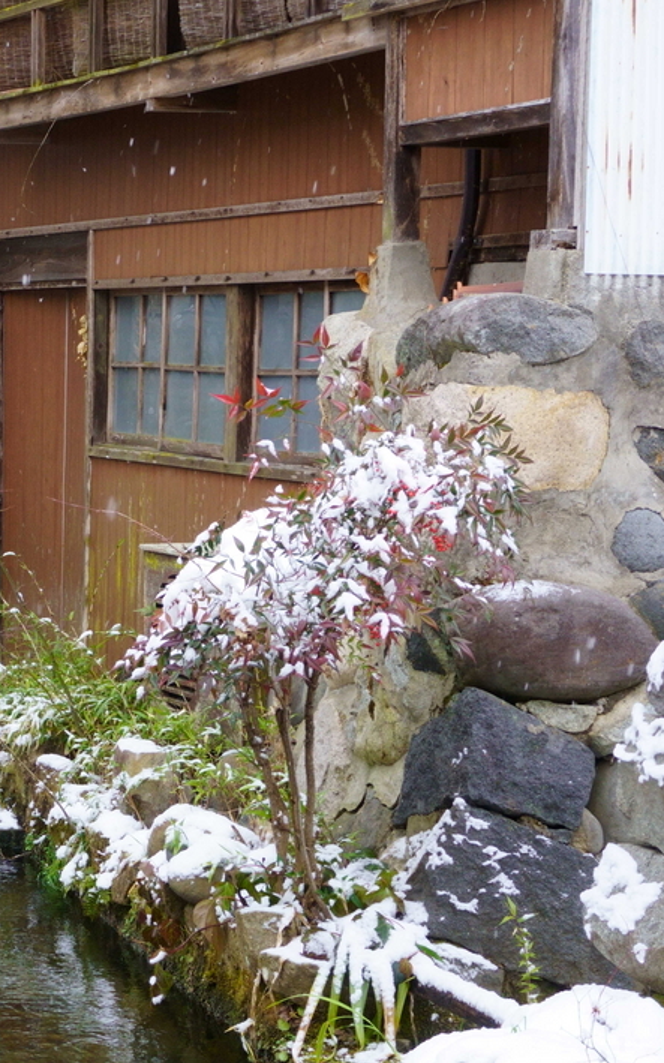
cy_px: 552
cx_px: -223
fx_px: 2921
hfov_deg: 12.5
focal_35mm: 101
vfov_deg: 20.6
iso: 500
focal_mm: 39
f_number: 9
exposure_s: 1/60
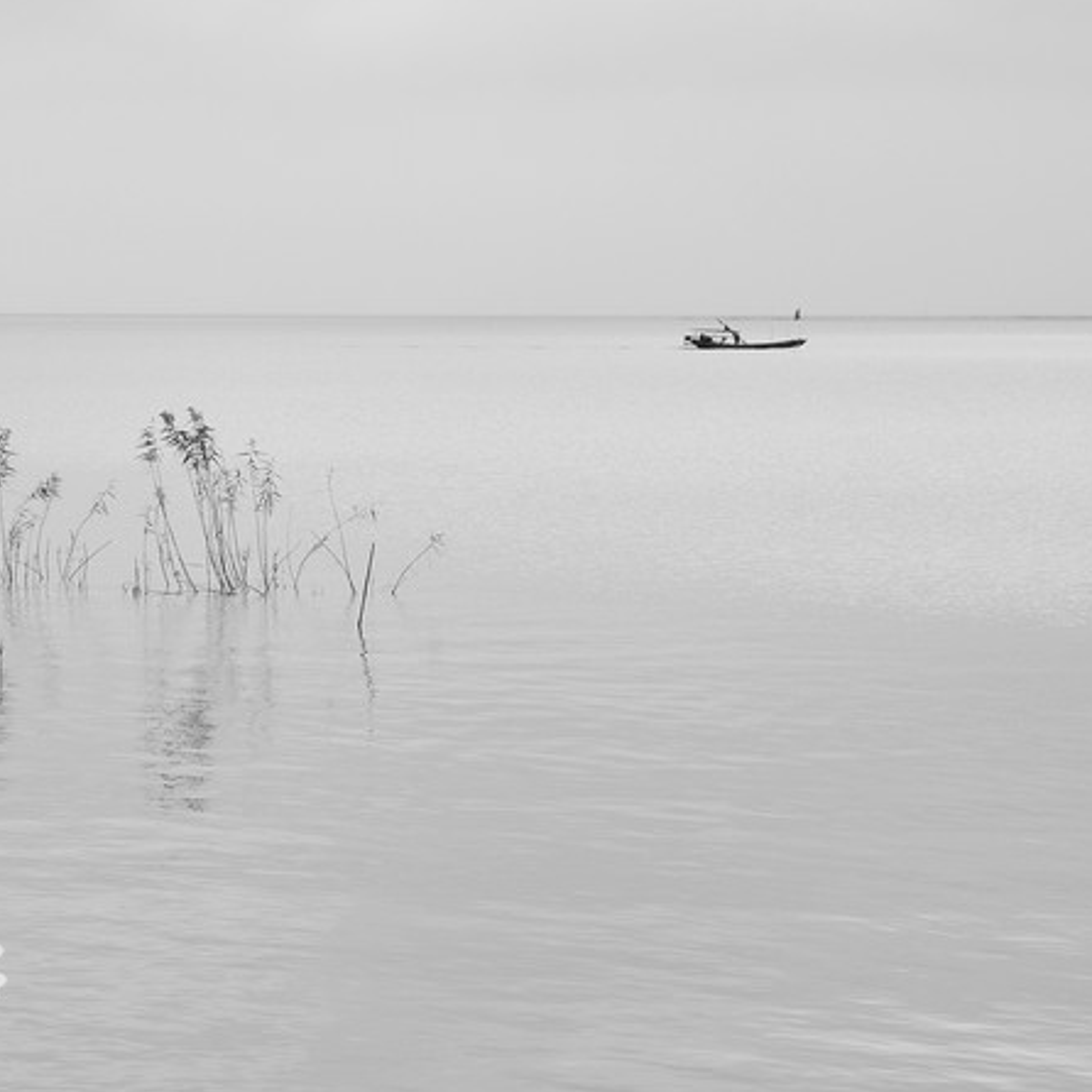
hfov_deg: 14.7
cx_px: 517
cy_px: 459
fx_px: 4247
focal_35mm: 119
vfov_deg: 14.6
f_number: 7.1
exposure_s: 1/800
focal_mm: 52
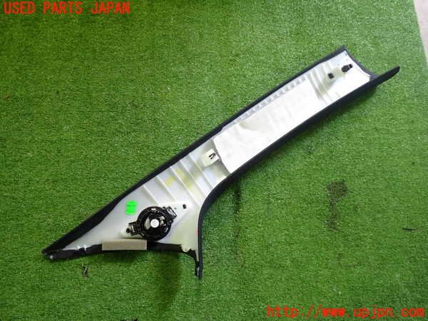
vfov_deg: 46.8
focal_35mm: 30
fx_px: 371
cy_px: 160
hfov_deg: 60.0
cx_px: 214
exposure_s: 1/30
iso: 200
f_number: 2.3
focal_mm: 5.4
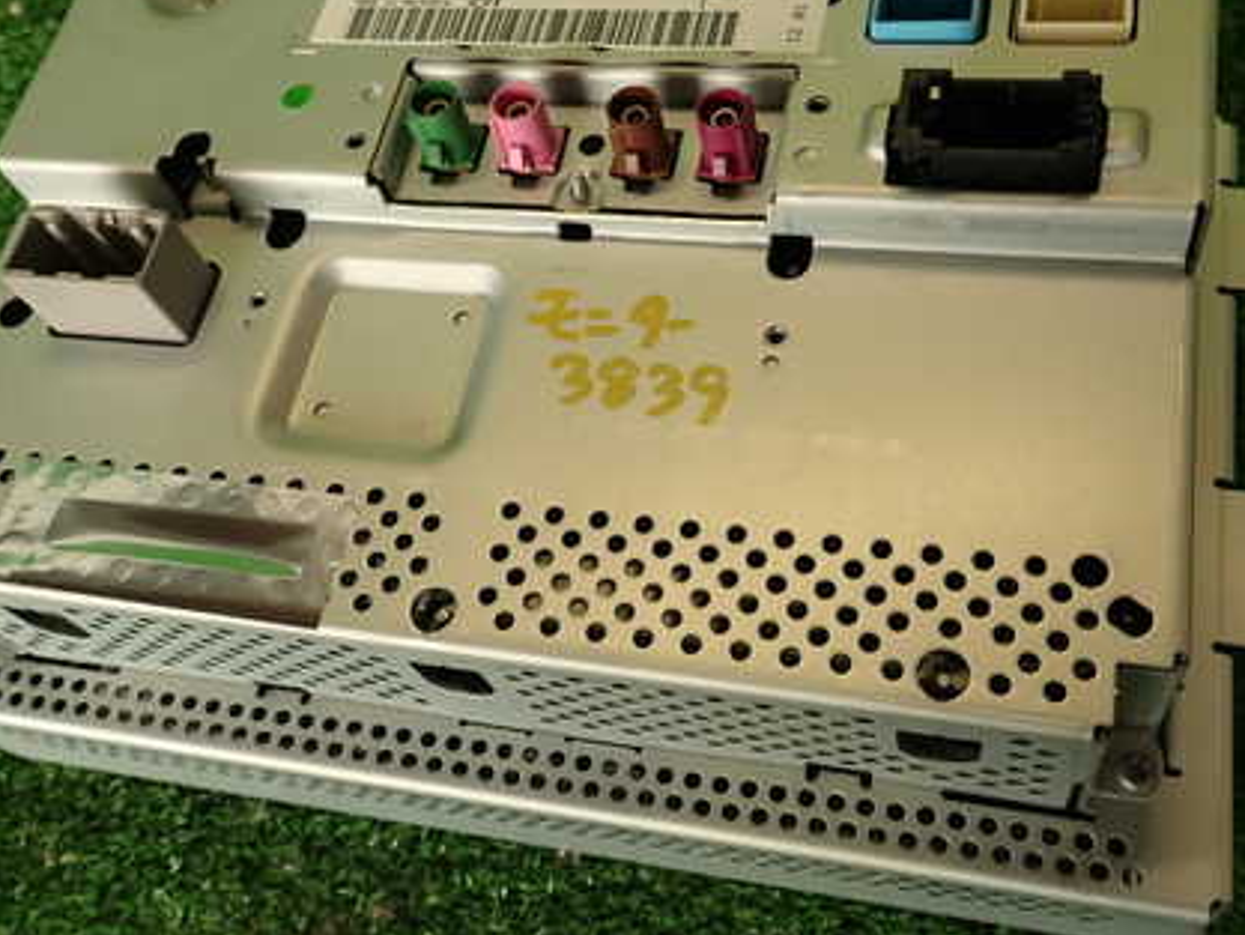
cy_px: 442
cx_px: 648
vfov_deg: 39.7
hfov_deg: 51.3
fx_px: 1295
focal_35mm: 36
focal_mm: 4.5
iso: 100
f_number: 2.8
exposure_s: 1/60
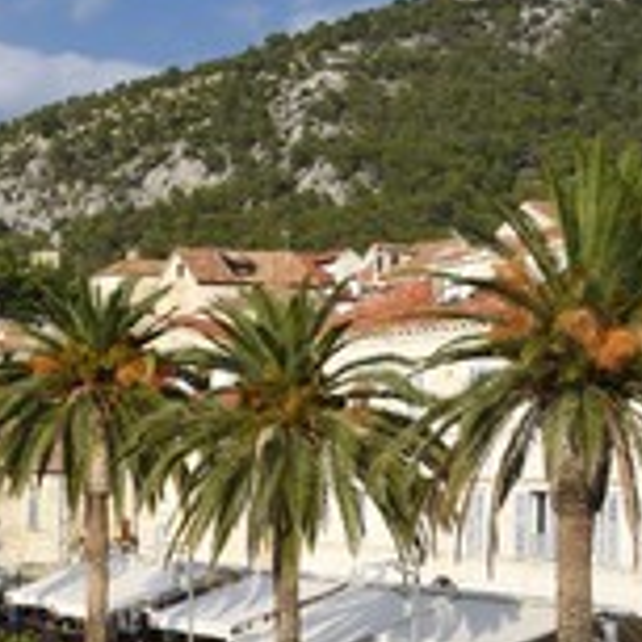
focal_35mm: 103
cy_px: 457
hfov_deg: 16.2
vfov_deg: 16.8
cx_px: -145
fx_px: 2161
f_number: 10
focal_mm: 44
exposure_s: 1/500
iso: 200
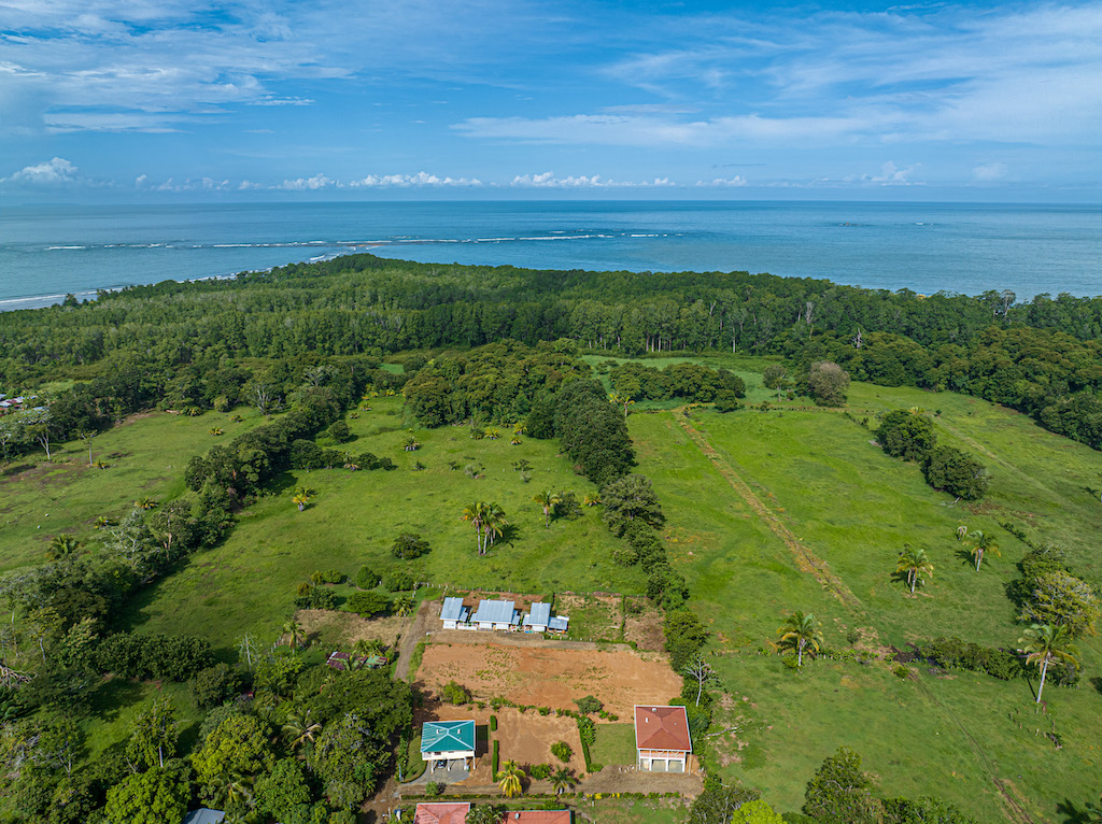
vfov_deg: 56.7
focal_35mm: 24
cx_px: 551
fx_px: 763
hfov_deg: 71.6
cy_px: 412
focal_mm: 12.29
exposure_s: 1/5000
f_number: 2.8
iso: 100
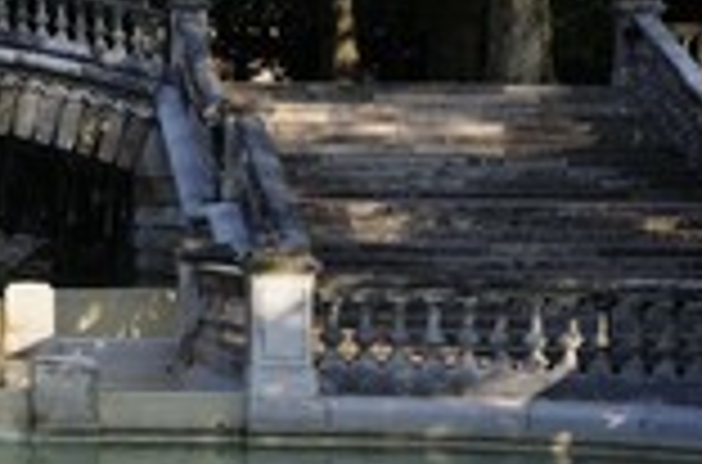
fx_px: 3052
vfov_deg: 8.7
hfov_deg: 12.8
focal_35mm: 157
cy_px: 86
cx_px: -155
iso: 200
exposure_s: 1/160
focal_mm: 58
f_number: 9
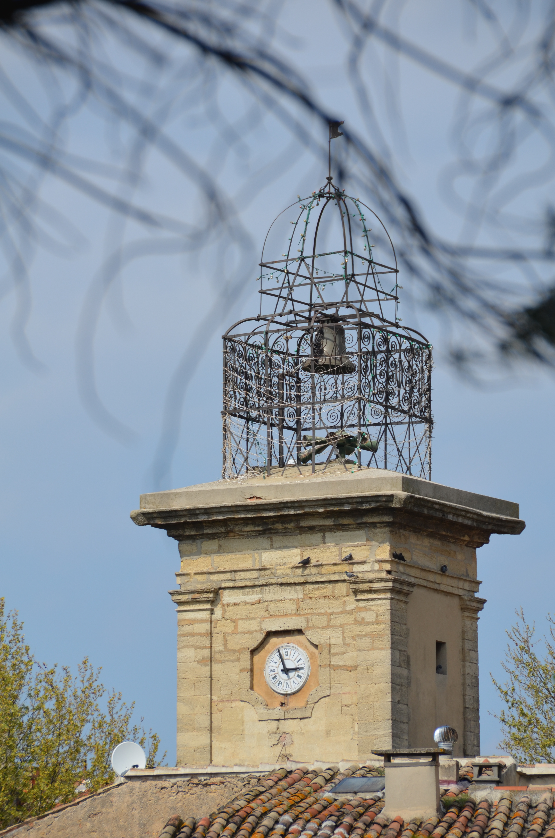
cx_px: 278
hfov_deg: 4.6
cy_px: 419
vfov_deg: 6.9
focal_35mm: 300
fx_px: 6968
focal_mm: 200
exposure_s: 1/1000
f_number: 8
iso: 200
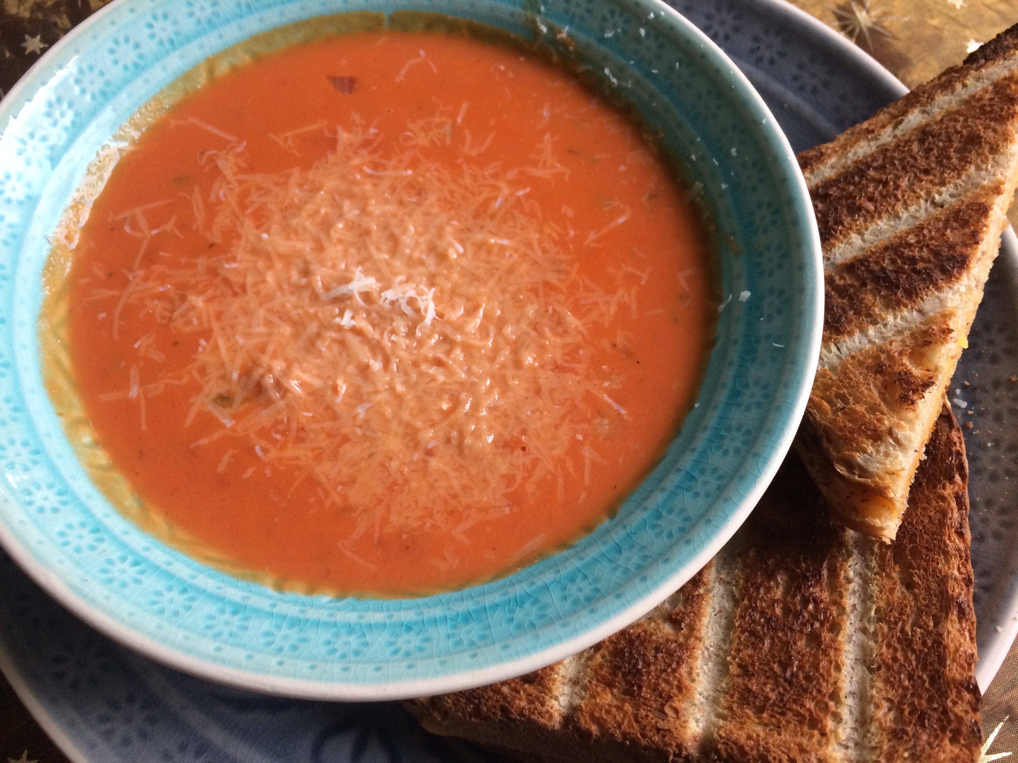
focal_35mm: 29
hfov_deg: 61.7
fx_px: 853
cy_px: 382
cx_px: 509
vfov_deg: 48.2
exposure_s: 1/33
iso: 125
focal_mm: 4.15
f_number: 2.2
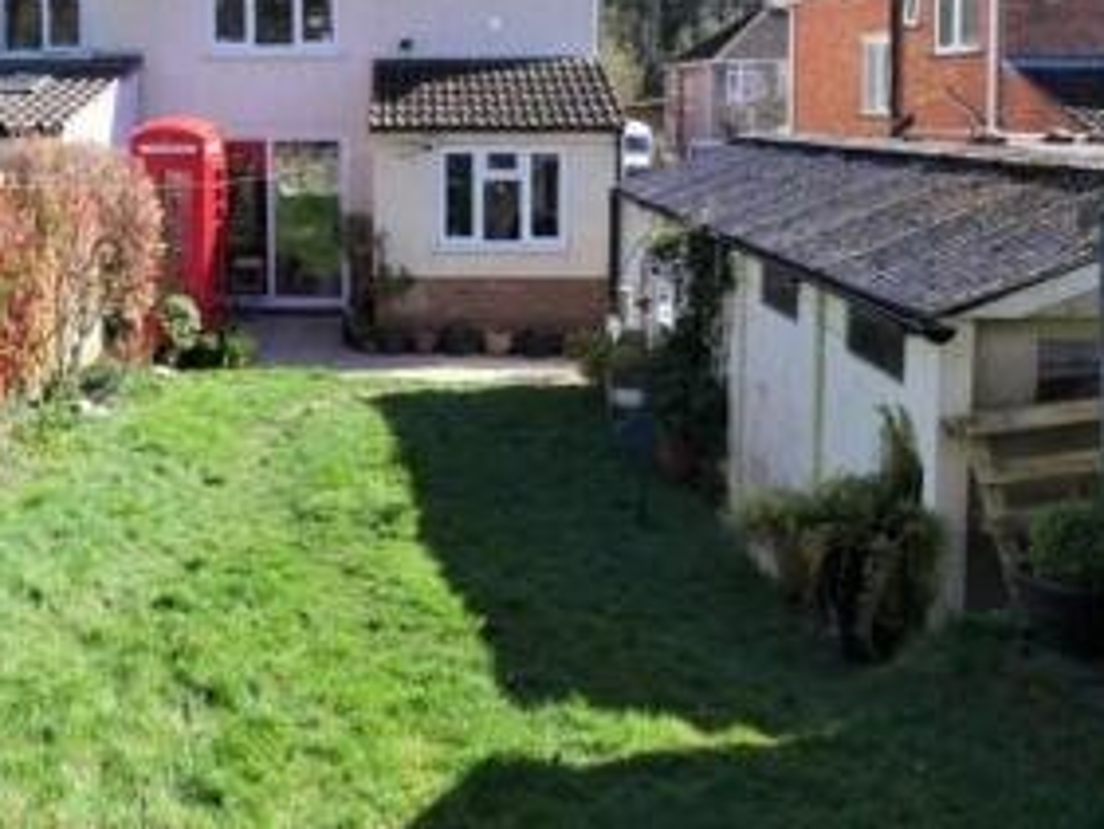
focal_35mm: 29
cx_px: 350
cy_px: 147
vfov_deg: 45.4
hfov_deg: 59.9
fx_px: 925
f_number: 6.3
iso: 200
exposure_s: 1/320
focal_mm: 7
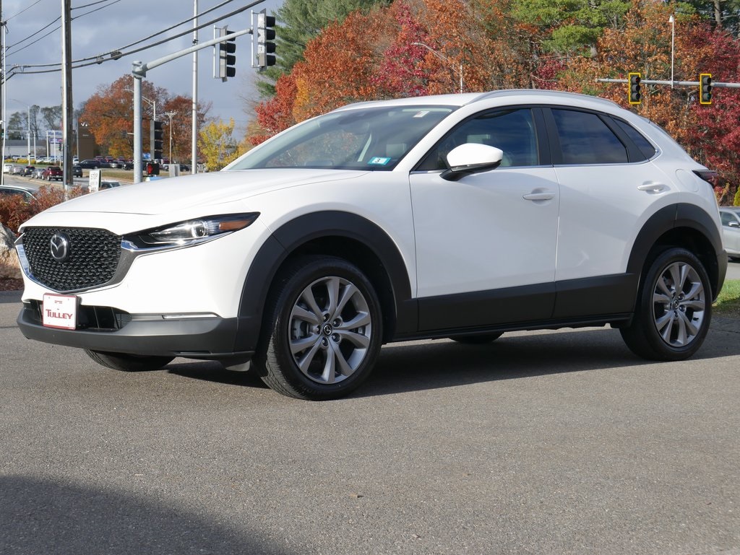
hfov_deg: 28.5
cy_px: 278
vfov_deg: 21.6
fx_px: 1454
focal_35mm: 68
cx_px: 370
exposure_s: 1/250
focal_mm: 34
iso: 200
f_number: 8
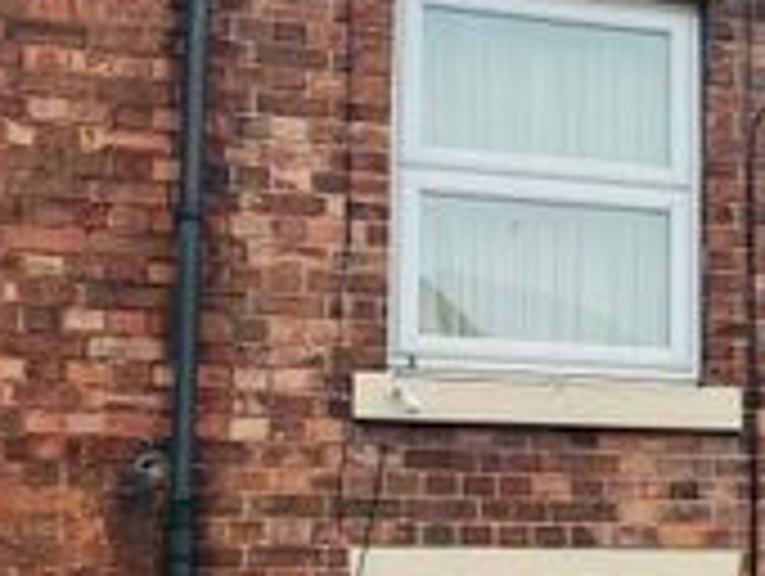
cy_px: 538
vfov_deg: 13.7
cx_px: 1440
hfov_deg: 15.4
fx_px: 2368
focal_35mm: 107
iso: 32
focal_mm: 4.25
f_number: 1.8
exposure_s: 1/1157
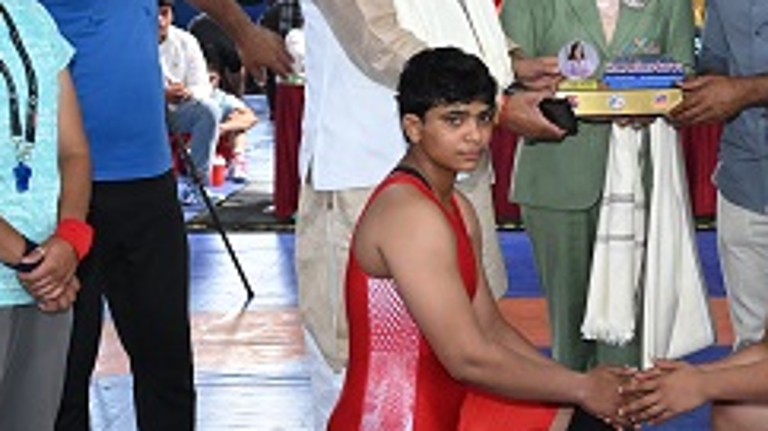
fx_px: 1853
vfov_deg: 13.3
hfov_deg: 23.1
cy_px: 166
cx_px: 597
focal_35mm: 91
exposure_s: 1/160
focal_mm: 42
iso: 4000
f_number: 6.3
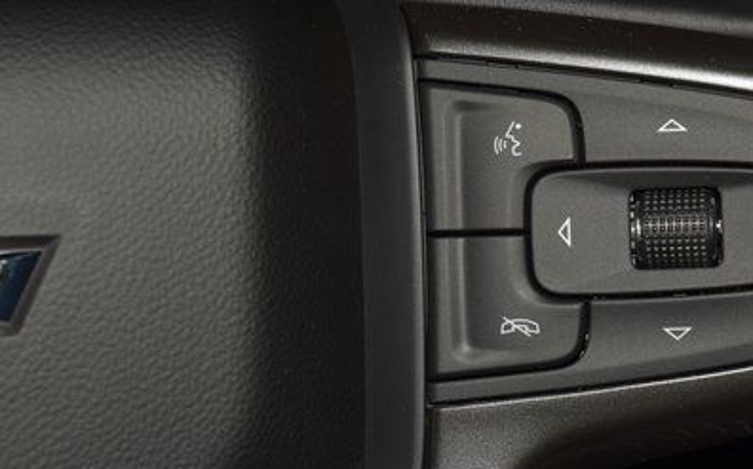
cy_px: 162
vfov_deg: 7.6
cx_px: 576
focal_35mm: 173
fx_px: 3548
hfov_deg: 12.1
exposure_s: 1/125
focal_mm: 70
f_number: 8
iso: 100
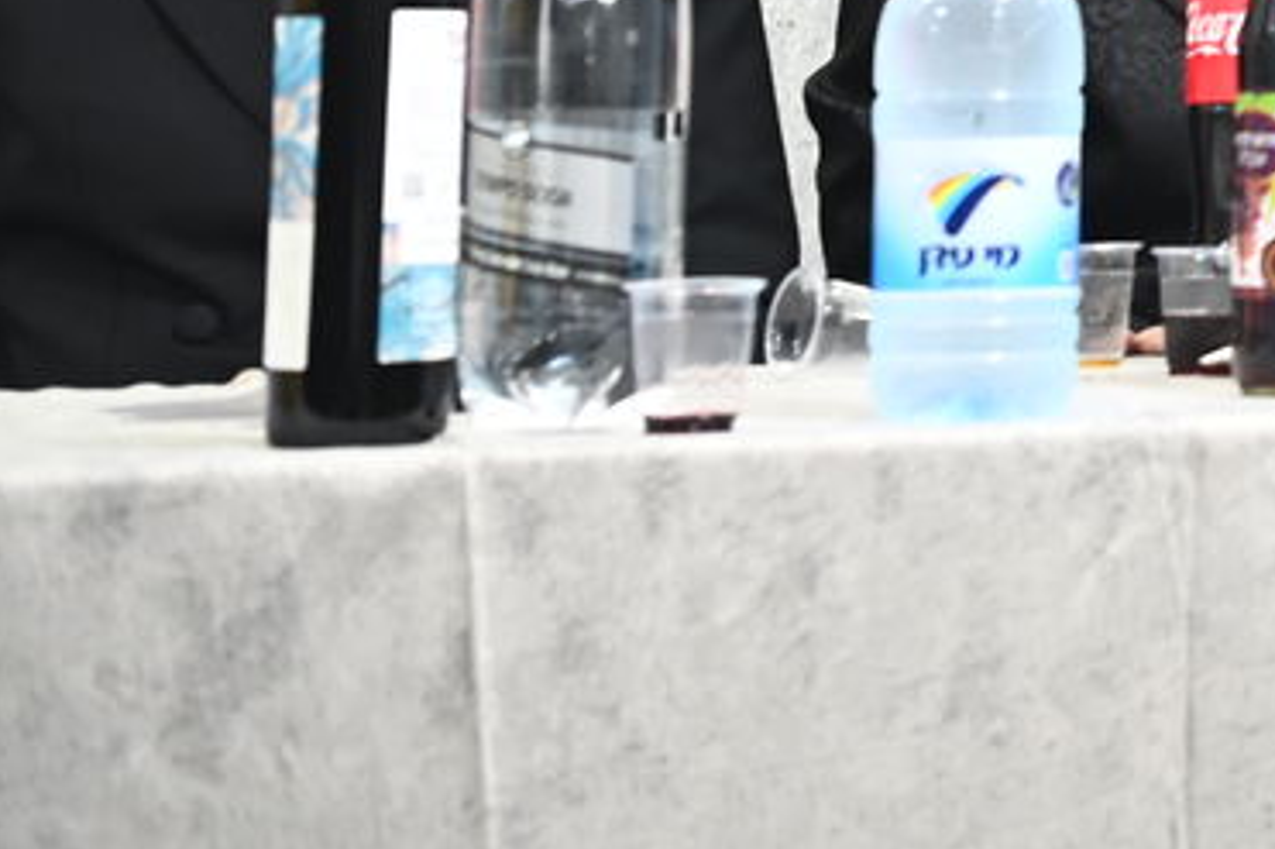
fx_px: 5345
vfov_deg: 8.8
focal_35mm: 151
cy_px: -512
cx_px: 2330
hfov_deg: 12.4
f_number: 4
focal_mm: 40
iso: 1600
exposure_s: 1/160
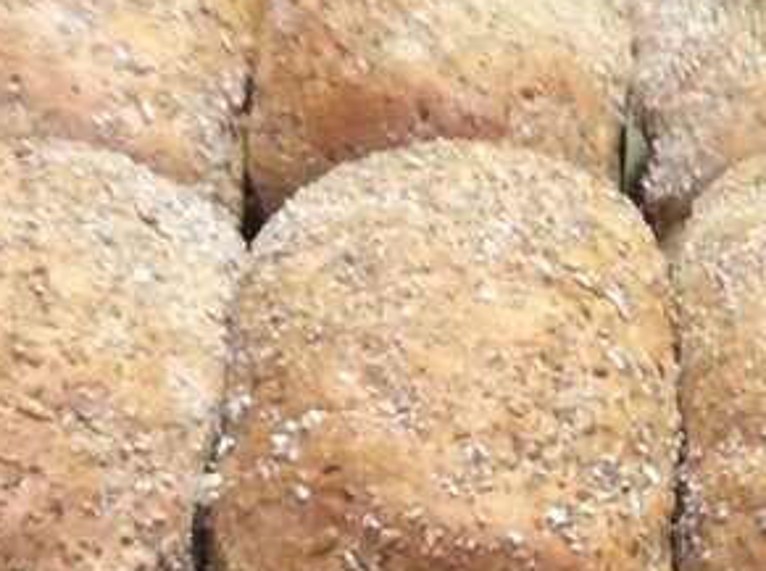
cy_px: 853
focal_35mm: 132
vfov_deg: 10.8
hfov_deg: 14.3
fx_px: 2915
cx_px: 1019
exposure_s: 1/24
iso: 125
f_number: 2.4
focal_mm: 3.3
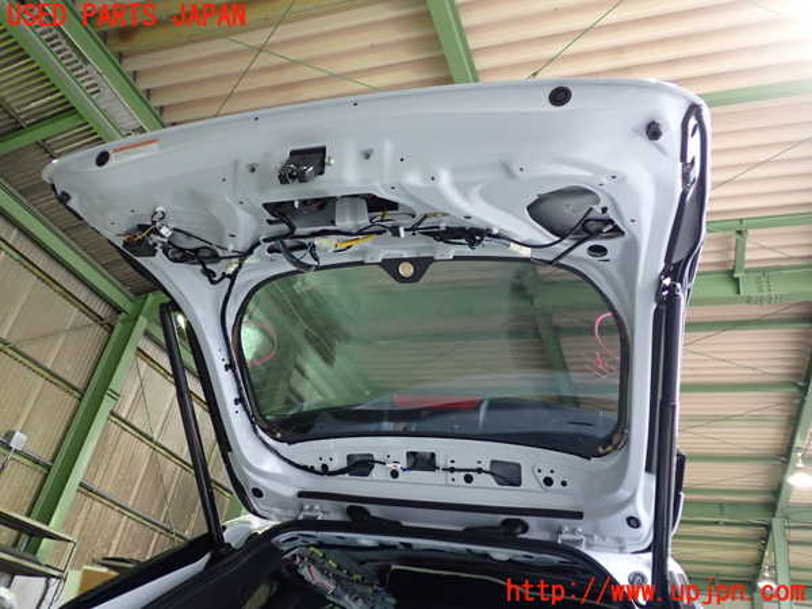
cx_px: 406
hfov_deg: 60.0
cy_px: 304
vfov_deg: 46.8
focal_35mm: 30
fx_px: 704
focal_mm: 5.4
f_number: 2.3
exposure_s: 1/30
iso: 400
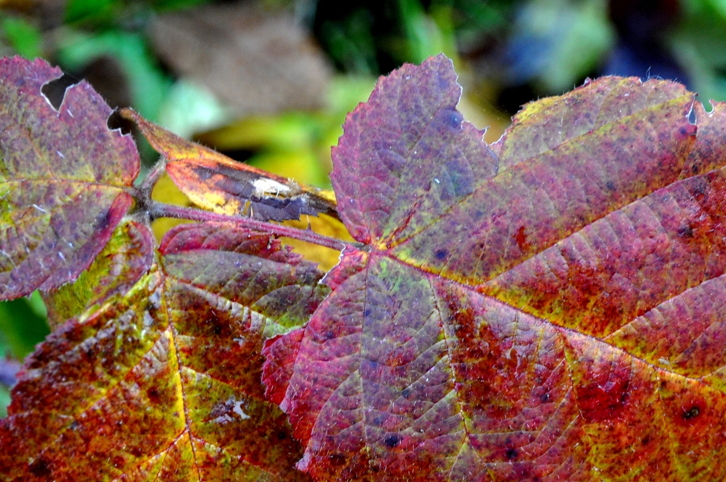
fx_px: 1954
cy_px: 403
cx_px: 391
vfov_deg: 14.0
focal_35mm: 97
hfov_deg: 21.0
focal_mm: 38
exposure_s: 1/60
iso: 720
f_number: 4.8
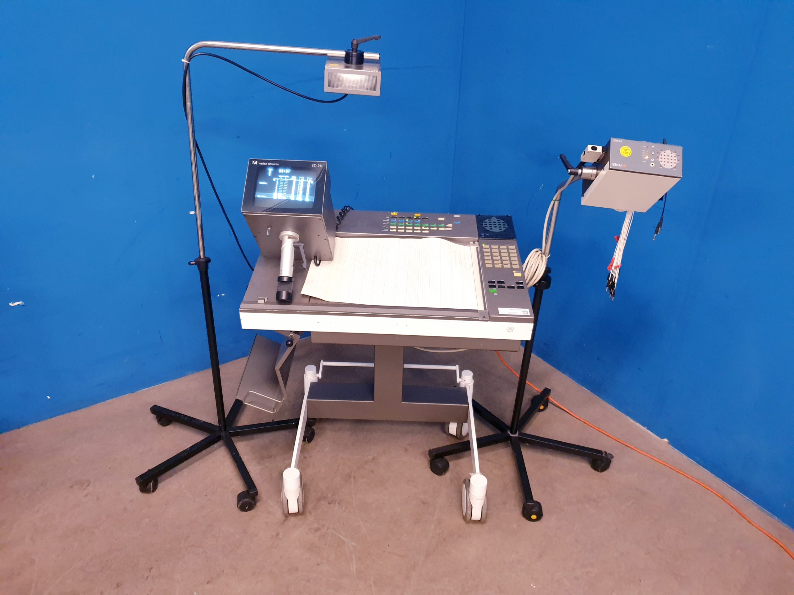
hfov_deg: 67.3
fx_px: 596
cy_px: 298
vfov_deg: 53.1
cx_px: 397
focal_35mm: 26
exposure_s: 1/25
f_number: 1.5
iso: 250
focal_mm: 4.3
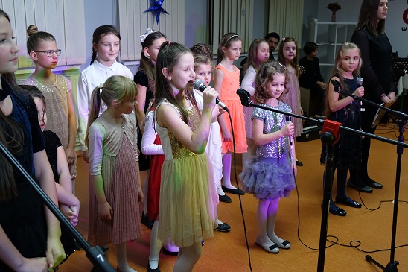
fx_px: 476
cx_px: 204
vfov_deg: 31.9
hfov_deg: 46.4
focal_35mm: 42
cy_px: 136
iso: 500
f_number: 2.8
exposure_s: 1/50
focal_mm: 15.45
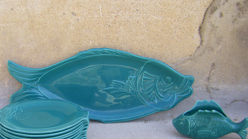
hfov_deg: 42.0
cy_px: 99
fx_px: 322
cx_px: 104
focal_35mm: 49
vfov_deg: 24.2
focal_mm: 6.3
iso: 64
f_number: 3.5
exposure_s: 1/160
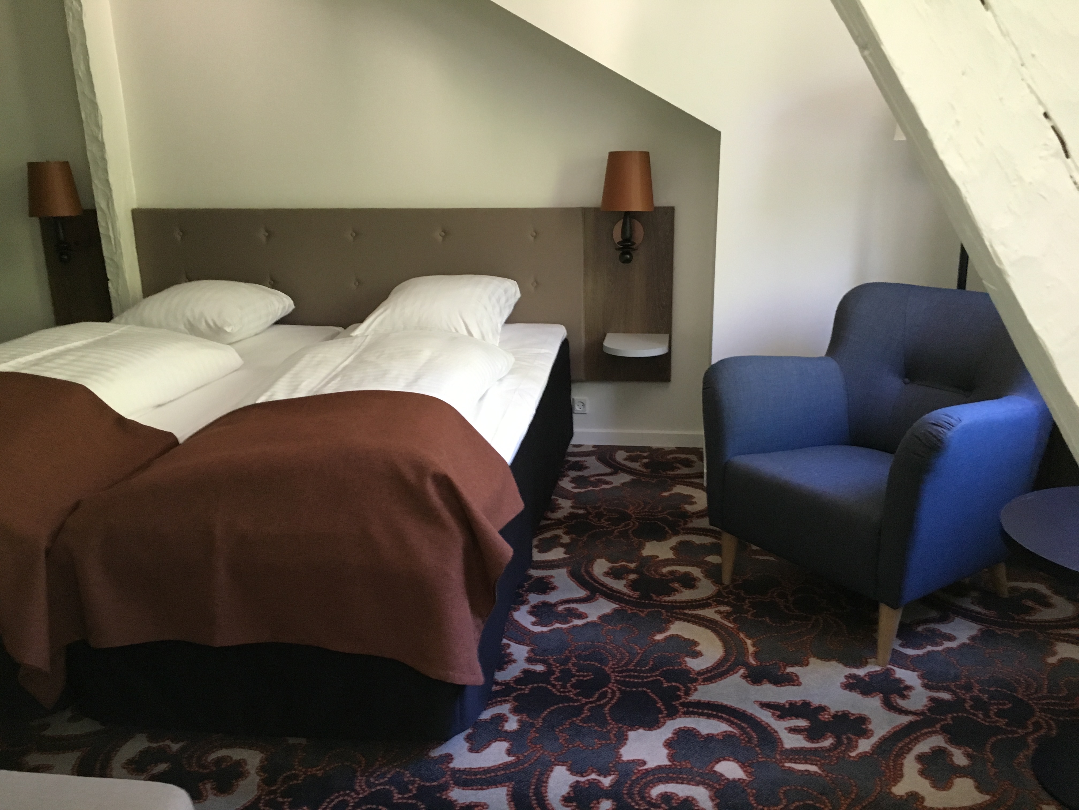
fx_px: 904
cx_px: 540
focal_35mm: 29
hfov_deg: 61.7
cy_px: 405
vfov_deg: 48.2
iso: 250
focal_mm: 4.15
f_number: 2.2
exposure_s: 1/33
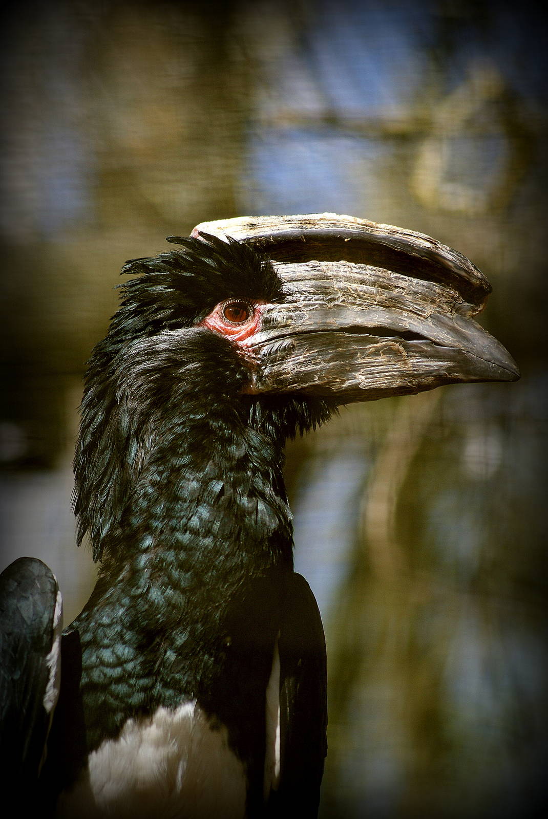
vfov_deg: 6.9
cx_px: 274
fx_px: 6835
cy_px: 410
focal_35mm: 300
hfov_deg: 4.6
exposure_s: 1/320
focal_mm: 200
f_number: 5.6
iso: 160
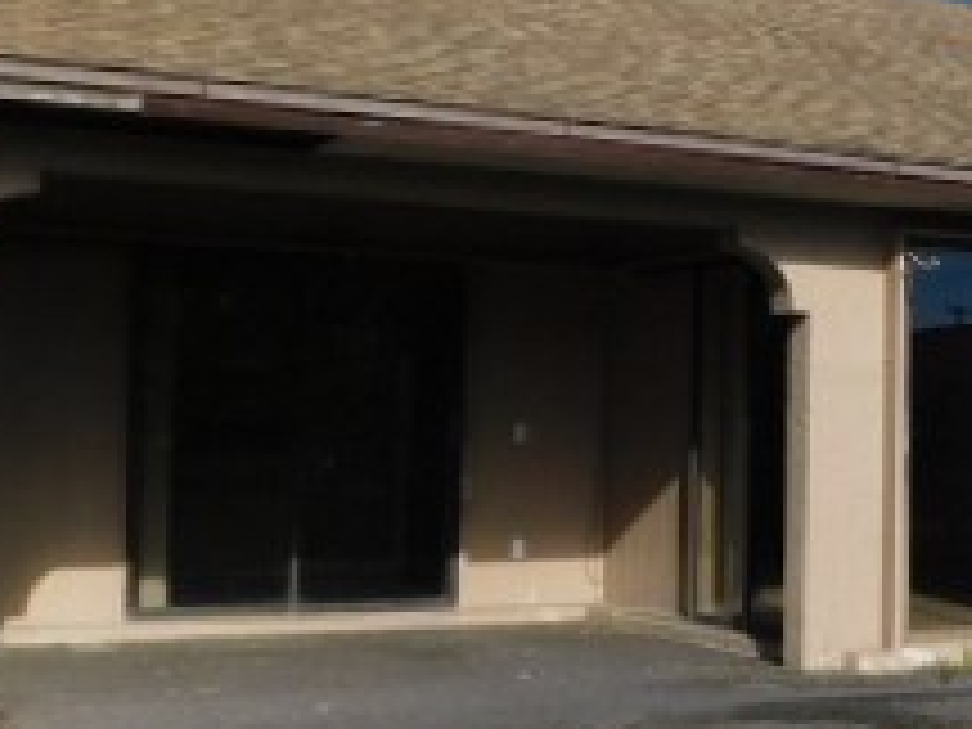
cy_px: 360
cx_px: 1084
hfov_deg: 26.2
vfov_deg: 21.6
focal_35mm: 68
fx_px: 1909
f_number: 6
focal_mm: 4
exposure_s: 1/500
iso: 125
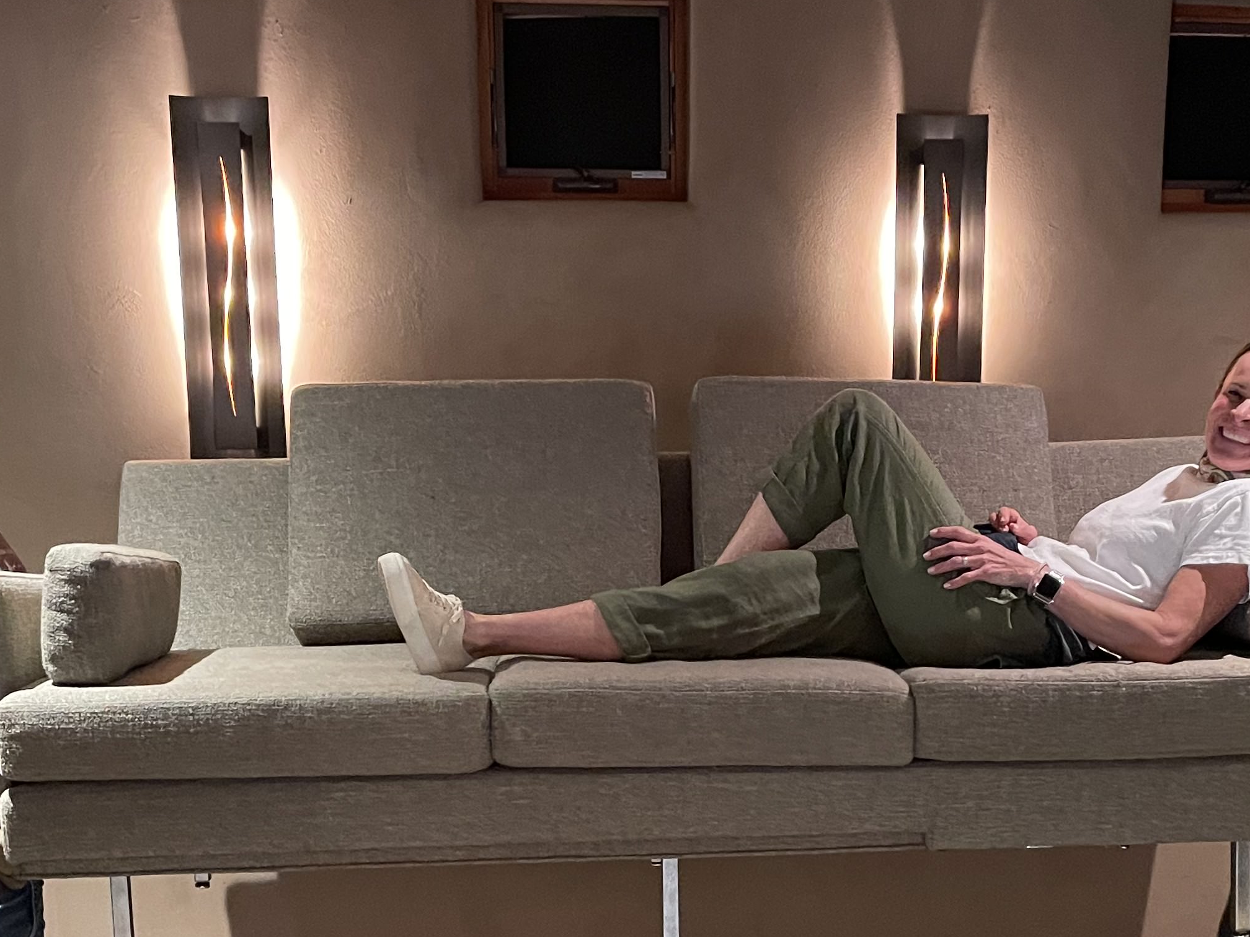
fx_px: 1878
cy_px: 800
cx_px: 727
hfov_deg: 36.7
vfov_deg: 27.3
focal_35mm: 52
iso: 500
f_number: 1.6
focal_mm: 4.2
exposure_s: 1/30
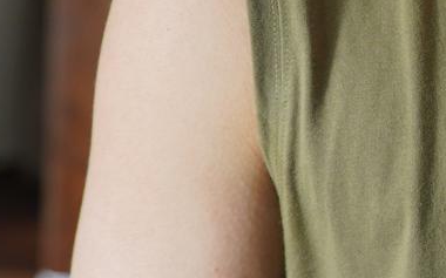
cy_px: -352
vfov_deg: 4.8
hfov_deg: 7.5
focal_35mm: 269
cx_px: 873
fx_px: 3268
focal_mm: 59
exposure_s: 1/250
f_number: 2.8
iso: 1000
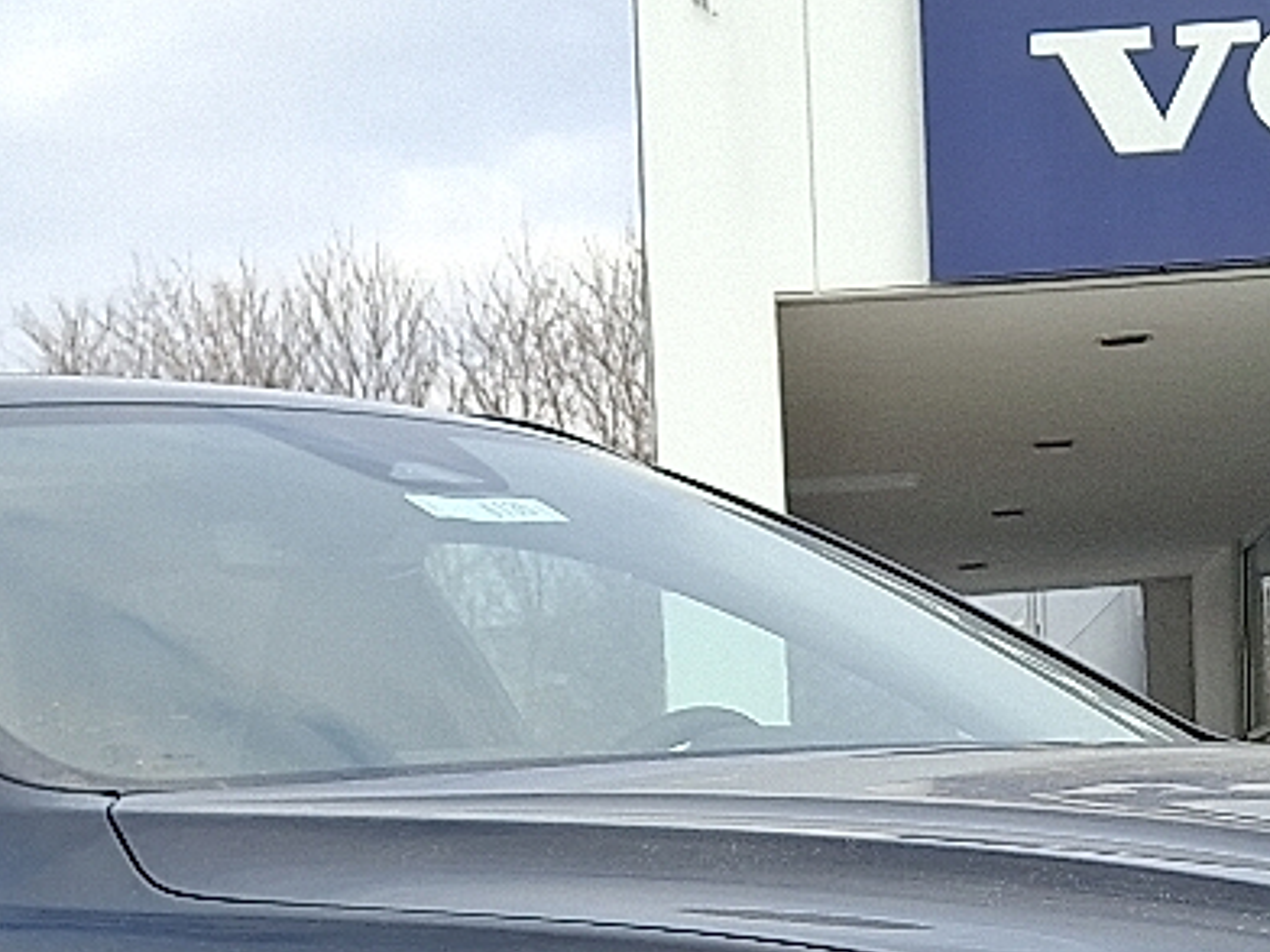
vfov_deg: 13.8
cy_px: 1350
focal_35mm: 102
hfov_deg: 19.3
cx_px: 606
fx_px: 3742
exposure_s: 1/714
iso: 25
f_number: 1.8
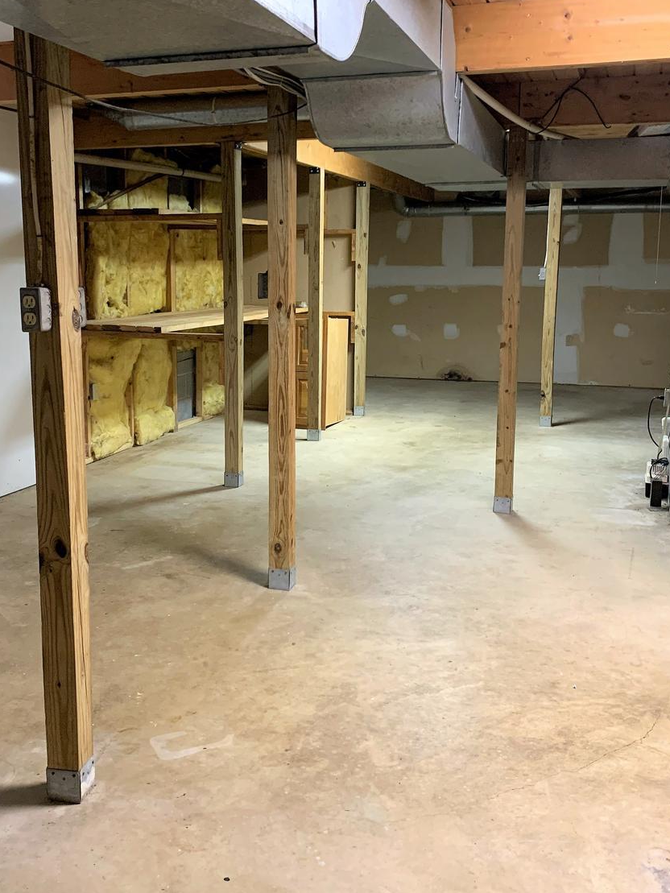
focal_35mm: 36
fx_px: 929
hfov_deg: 39.6
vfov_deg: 51.3
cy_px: 406
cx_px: 293
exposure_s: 1/40
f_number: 1.8
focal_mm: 4.25
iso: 320
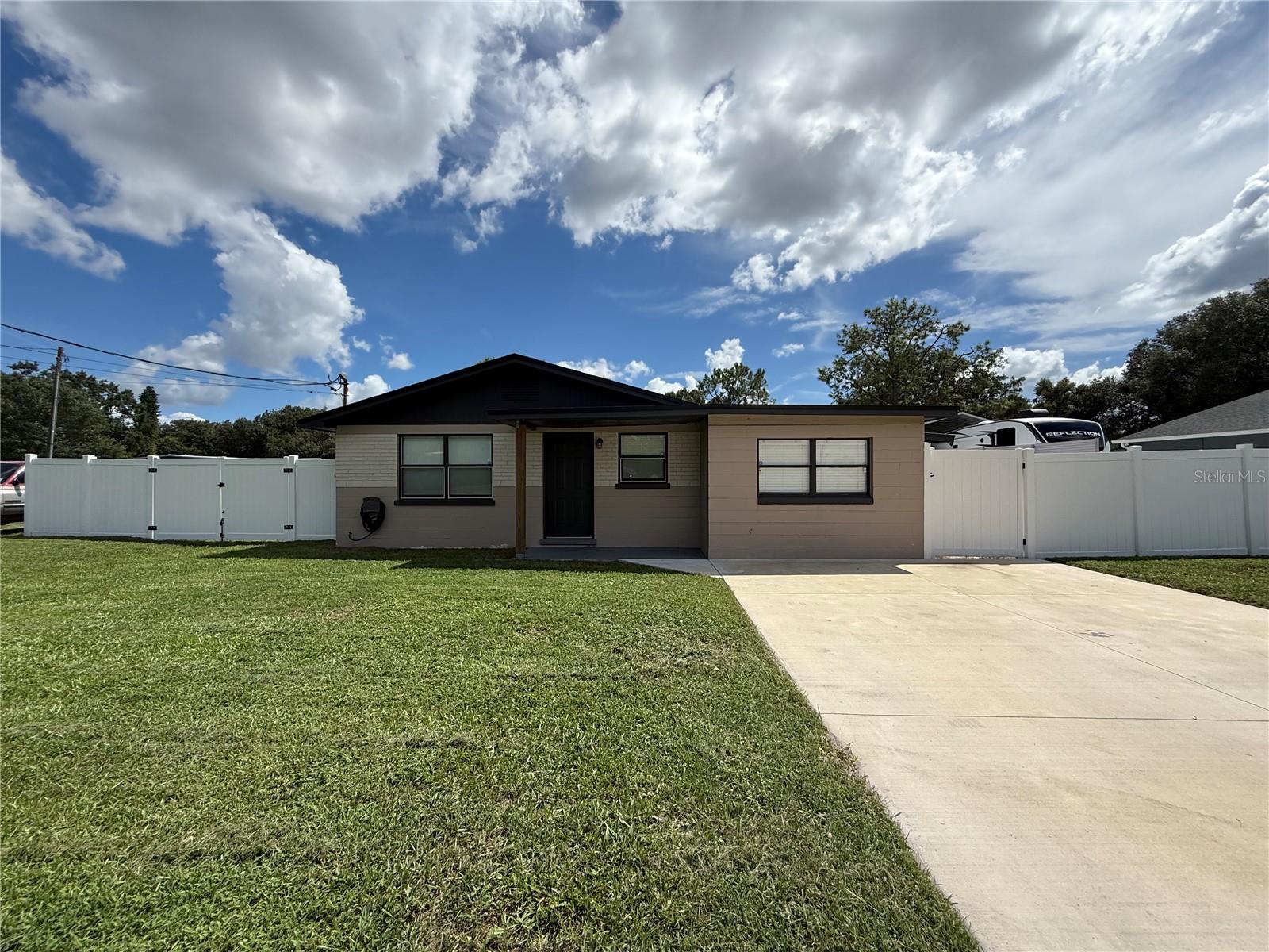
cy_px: 476
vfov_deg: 85.7
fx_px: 513
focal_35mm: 14
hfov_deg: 102.1
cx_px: 634
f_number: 2.2
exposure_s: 1/2841
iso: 50
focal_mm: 2.22
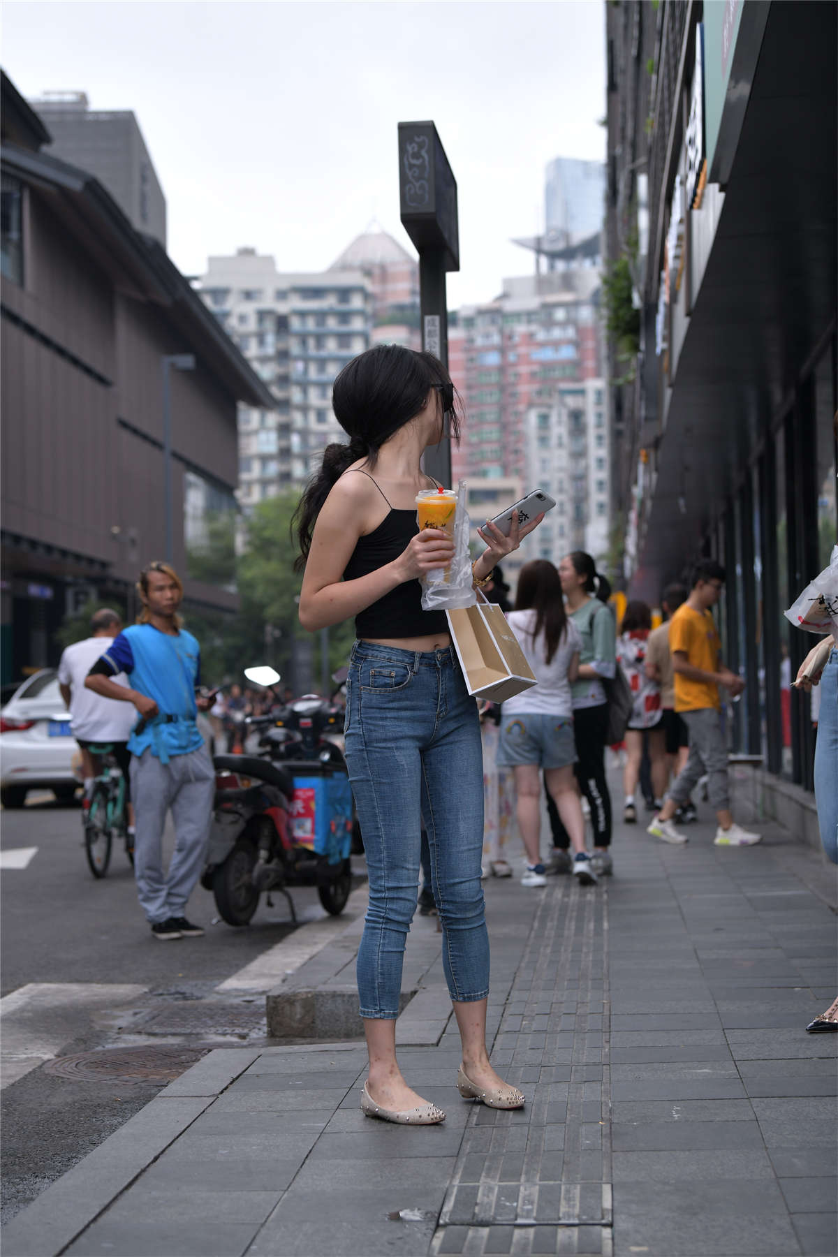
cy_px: 628
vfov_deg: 28.8
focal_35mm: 70
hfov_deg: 19.5
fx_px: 2444
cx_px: 419
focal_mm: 70
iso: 250
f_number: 4
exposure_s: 1/640
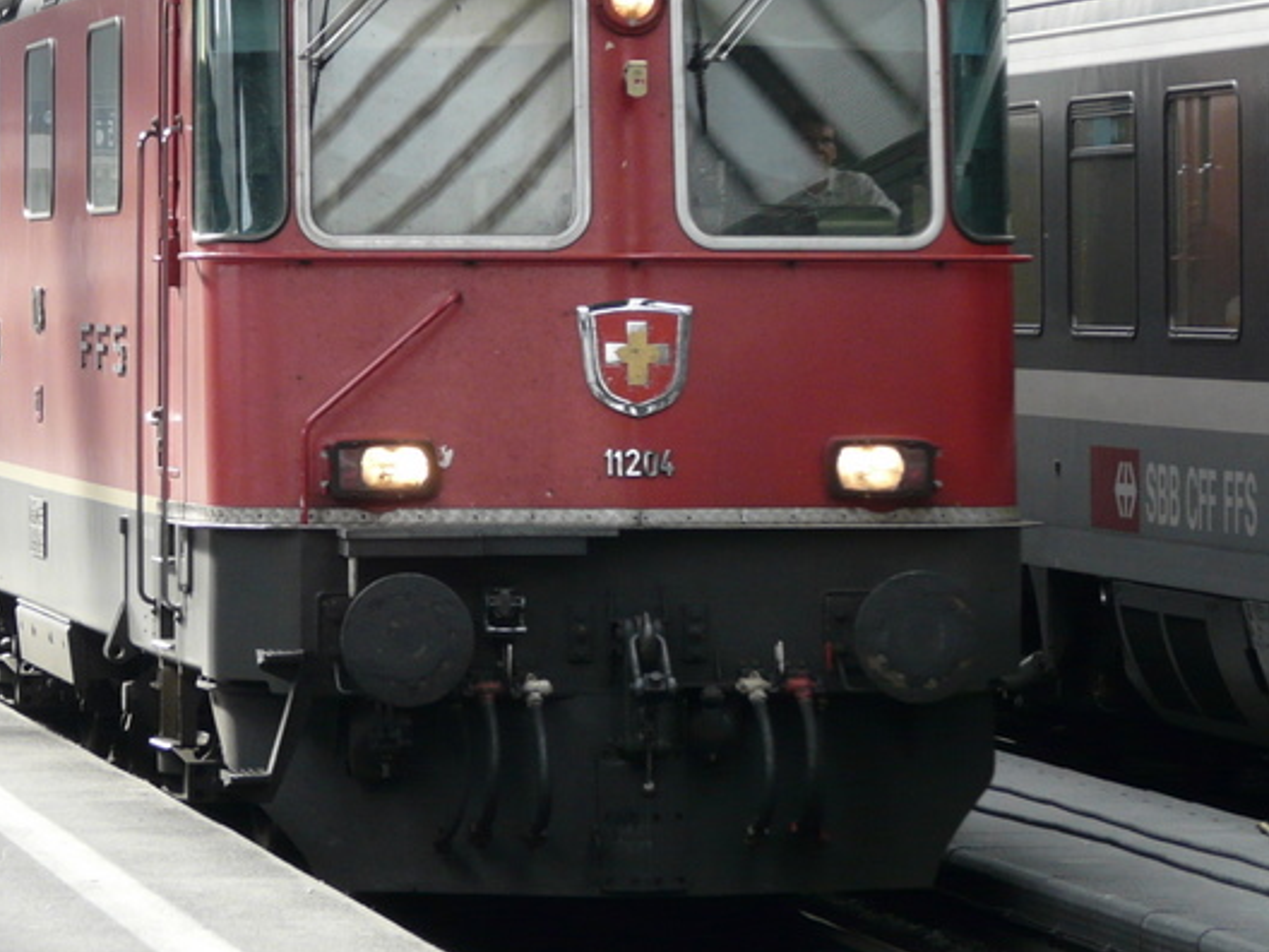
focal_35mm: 248
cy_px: 281
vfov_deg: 6.0
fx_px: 9092
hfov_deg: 8.0
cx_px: 673
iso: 125
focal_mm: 21.6
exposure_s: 1/60
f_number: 3.6
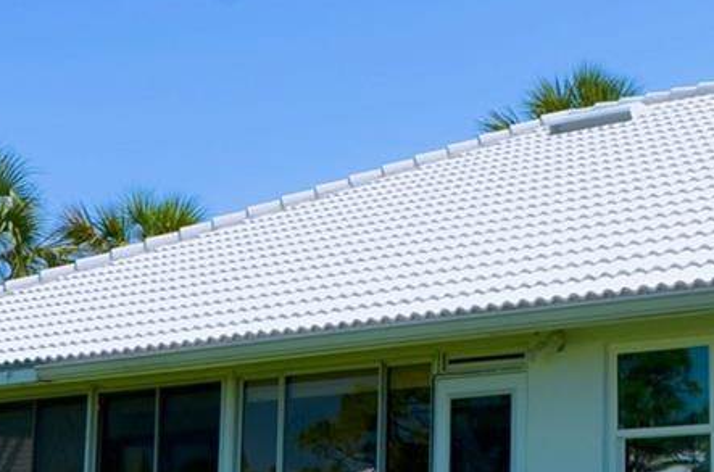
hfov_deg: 15.3
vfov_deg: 10.5
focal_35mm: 130
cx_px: 825
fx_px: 2572
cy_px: 246
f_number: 9
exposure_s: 1/320
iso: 100
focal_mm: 24
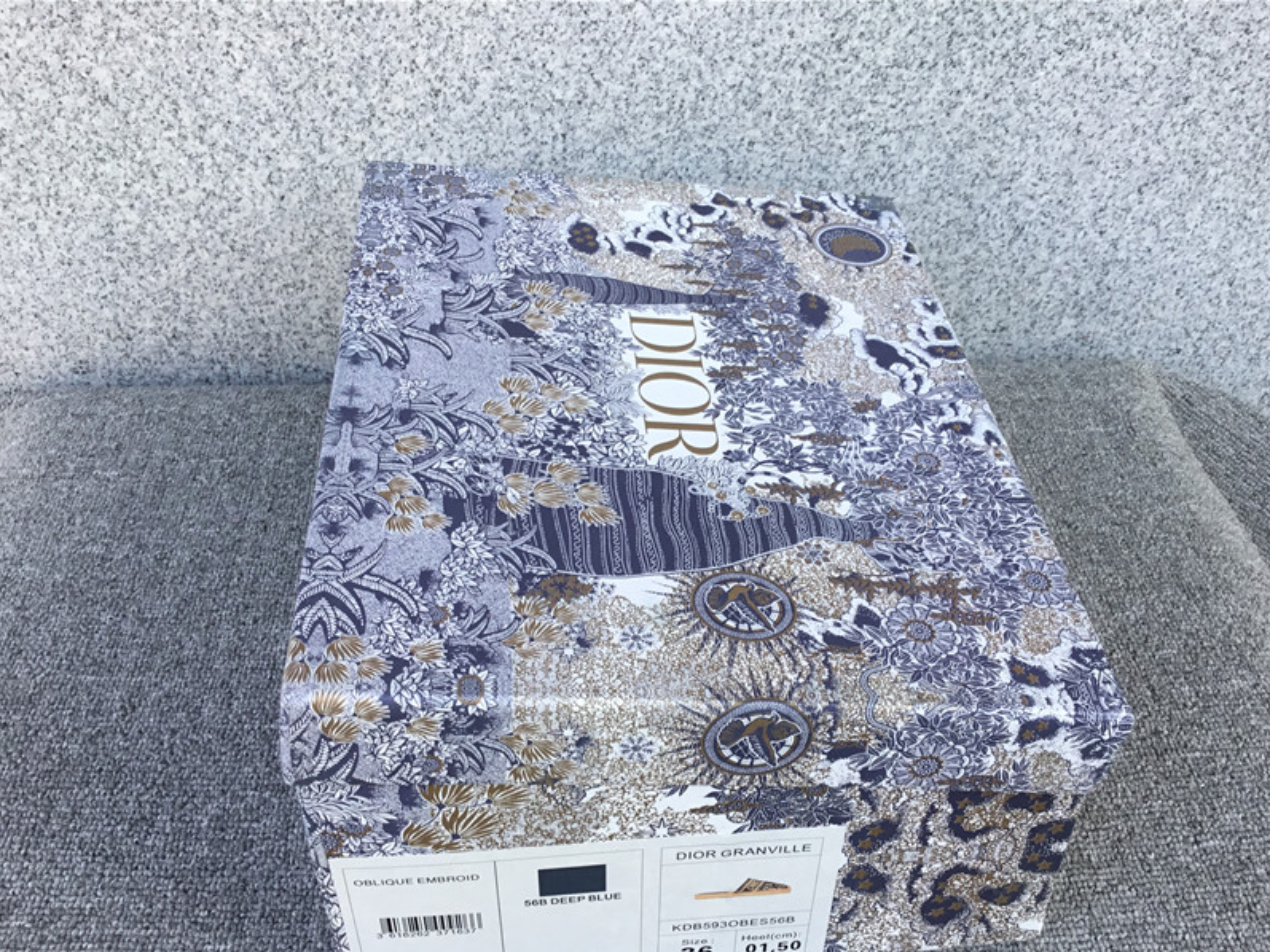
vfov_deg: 40.6
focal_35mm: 35
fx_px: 1284
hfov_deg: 52.6
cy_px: 536
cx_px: 663
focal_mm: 3.3
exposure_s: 1/109
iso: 25
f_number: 2.4
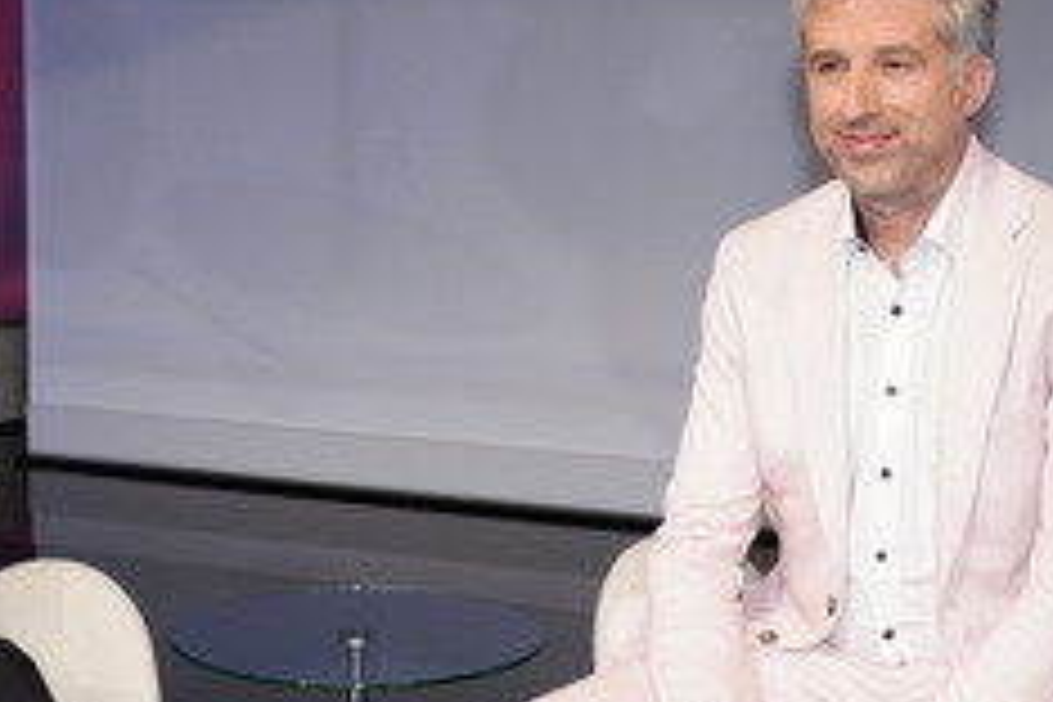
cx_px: 362
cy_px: 513
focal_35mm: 81
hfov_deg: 24.9
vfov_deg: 16.8
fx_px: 2369
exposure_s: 1/160
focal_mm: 42
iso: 2000
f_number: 5
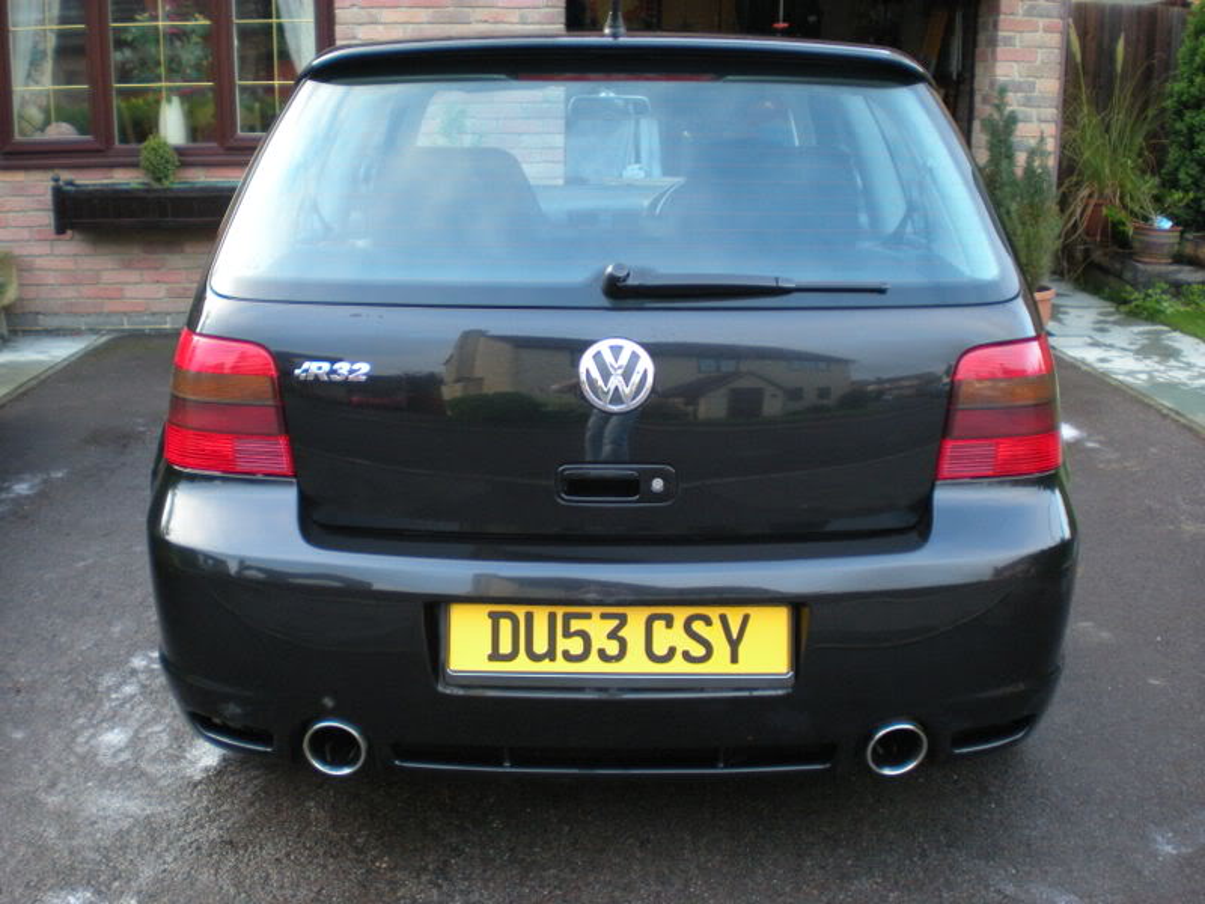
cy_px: 452
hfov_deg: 49.0
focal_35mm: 38
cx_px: 602
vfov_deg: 37.7
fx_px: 1323
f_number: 3.1
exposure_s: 1/49.2
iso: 200
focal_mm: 6.3
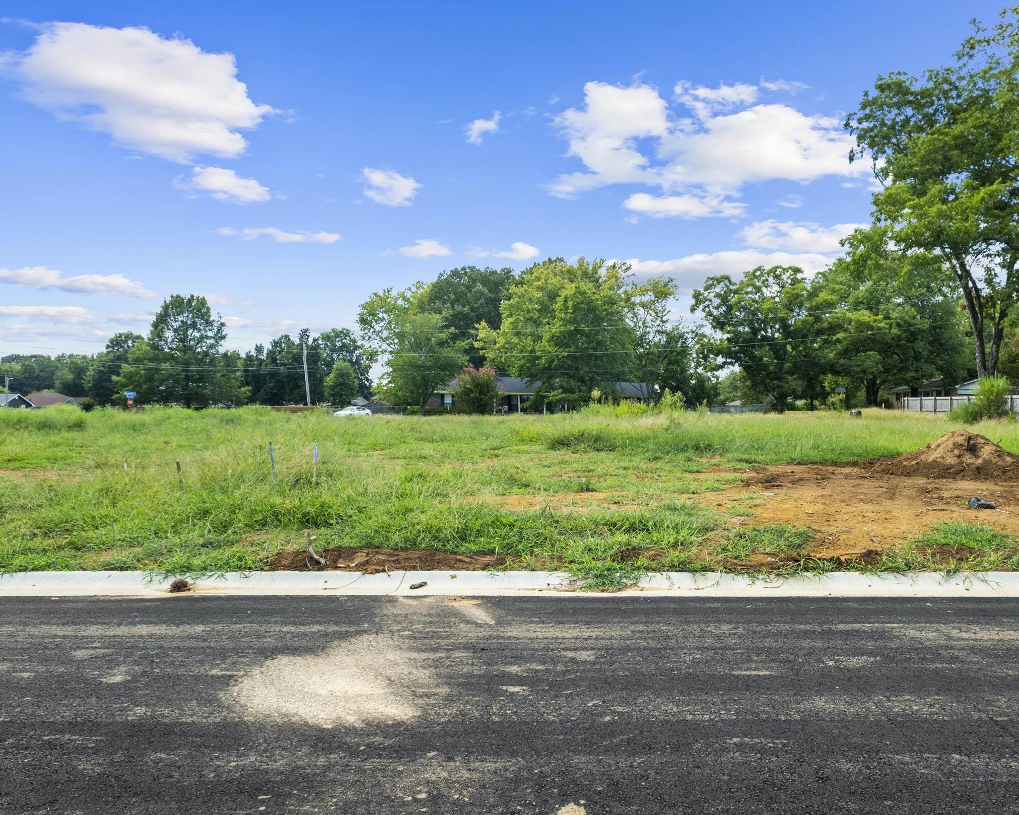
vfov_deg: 58.8
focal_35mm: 24
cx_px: 618
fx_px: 724
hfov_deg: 69.5
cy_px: 409
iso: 200
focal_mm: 13.8
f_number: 7.1
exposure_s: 1/60
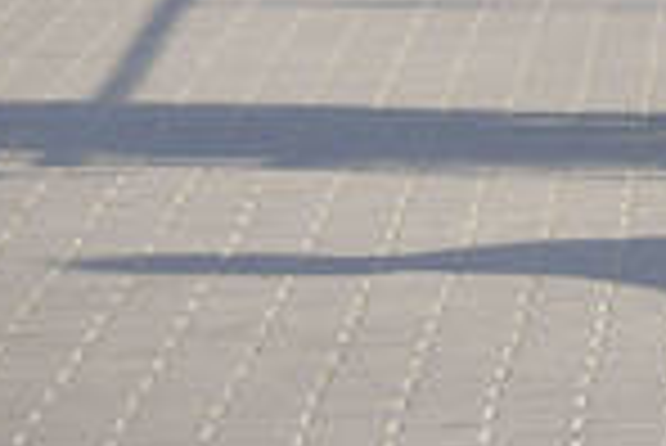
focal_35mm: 541
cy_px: -493
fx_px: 10018
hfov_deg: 3.8
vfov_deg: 2.5
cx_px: 1413
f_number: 4
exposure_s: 1/2000
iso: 200
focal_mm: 125
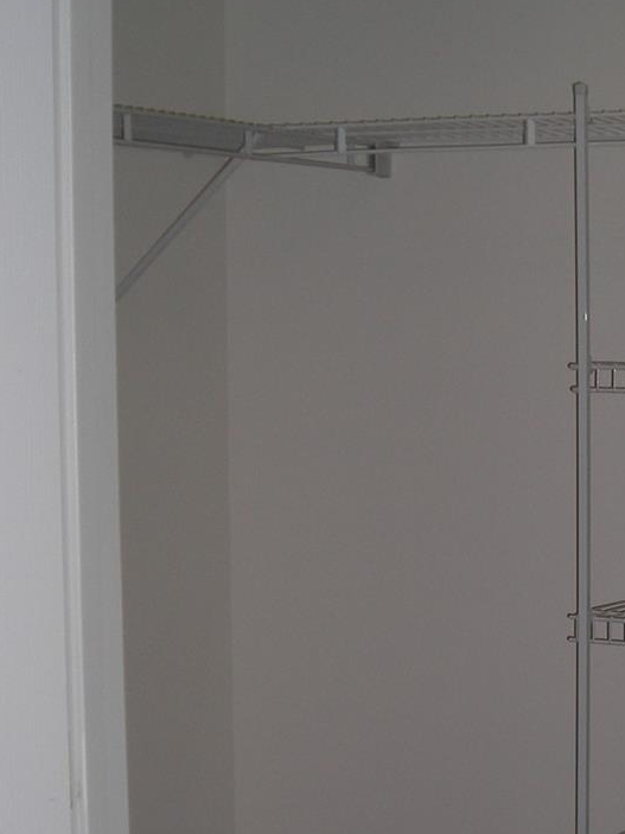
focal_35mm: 83
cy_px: 637
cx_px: 452
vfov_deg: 23.3
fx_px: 1999
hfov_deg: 17.7
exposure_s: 1/60
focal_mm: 6.3
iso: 50
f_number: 3.2
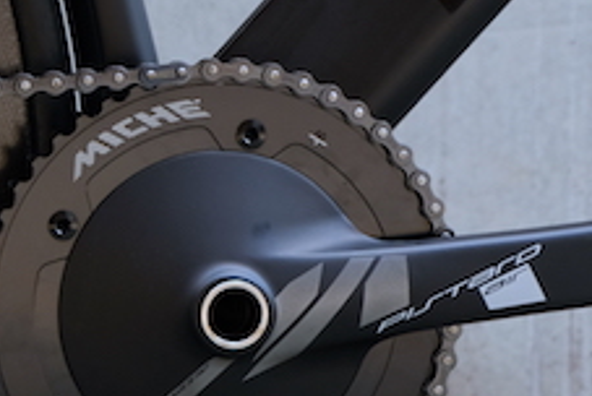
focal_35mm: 154
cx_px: -649
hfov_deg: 11.7
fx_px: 2536
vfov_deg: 8.9
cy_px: 171
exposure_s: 1/125
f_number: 5
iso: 250
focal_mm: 23
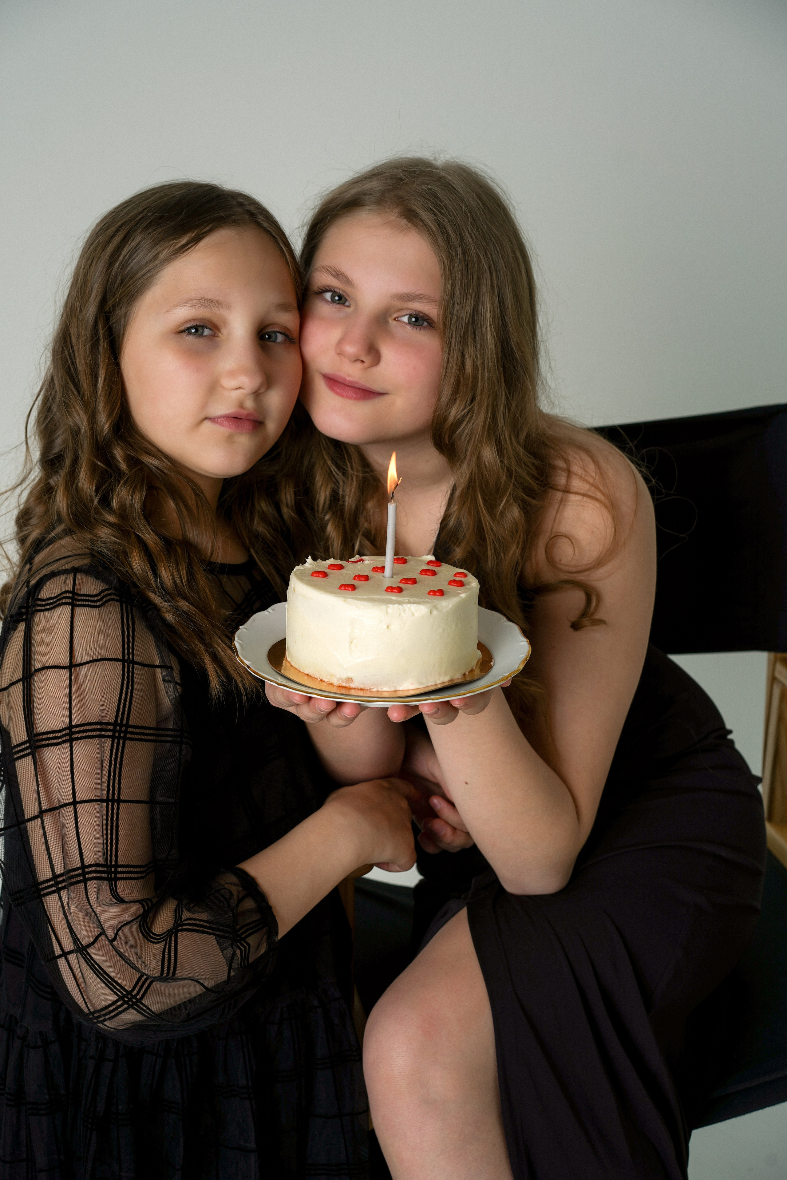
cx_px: 394
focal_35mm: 55
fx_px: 1803
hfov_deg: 24.6
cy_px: 590
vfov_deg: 36.2
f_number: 7.1
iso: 50
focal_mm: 55
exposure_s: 1/125
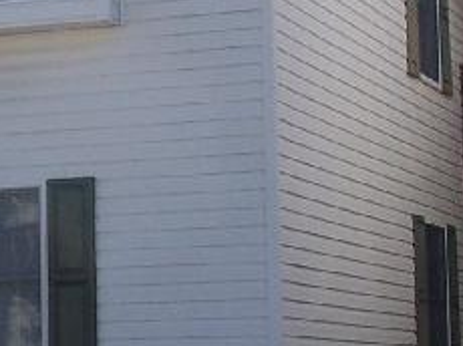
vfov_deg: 9.5
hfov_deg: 12.3
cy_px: 171
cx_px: -129
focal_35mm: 156
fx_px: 2084
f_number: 4
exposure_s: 1/750
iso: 80
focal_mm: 6
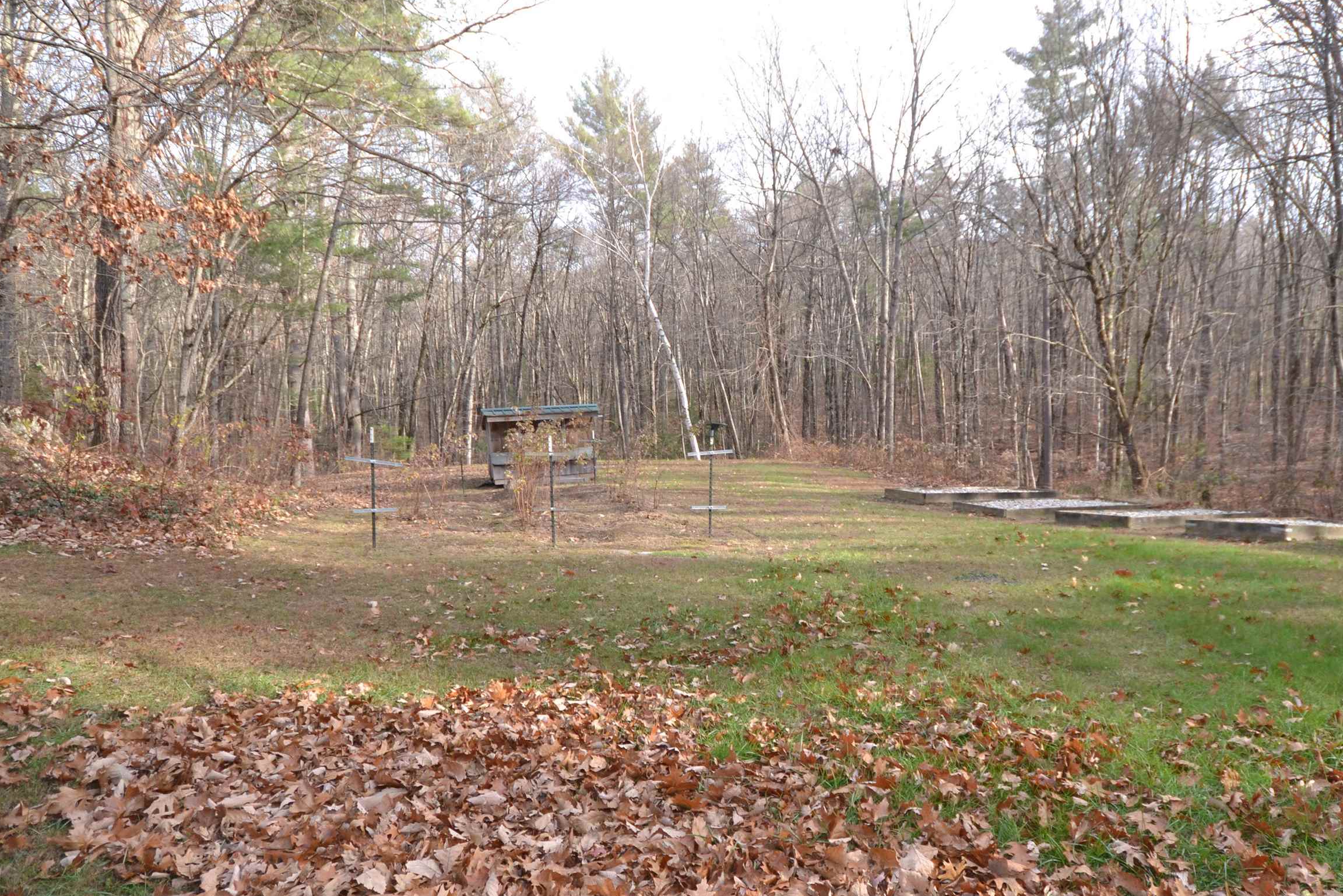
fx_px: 746
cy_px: 443
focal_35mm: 20
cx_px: 755
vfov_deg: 61.9
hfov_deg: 83.6
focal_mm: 10
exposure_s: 1/200
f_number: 5.6
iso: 400
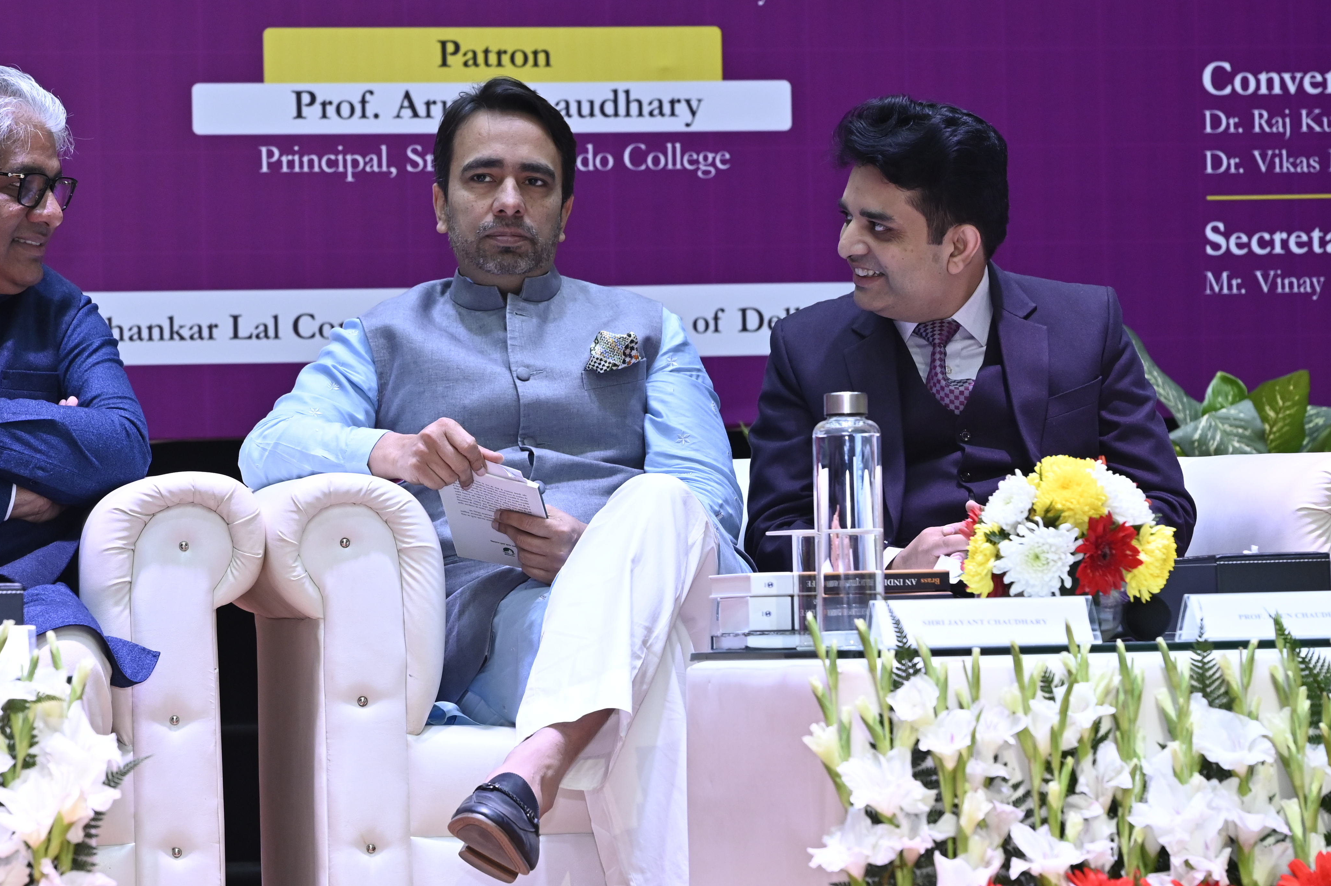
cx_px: 476
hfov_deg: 16.2
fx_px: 4656
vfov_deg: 10.9
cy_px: 475
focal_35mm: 126
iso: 1600
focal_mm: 86
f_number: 5.6
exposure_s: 1/160
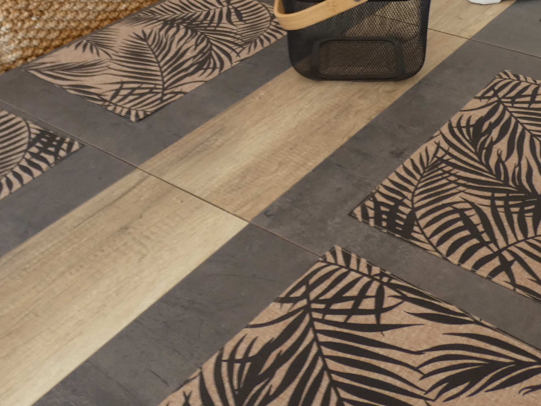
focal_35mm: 49
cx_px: 291
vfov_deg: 28.2
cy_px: 15
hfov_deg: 38.9
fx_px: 766
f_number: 2.8
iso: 100
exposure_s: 1/60
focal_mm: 3.6
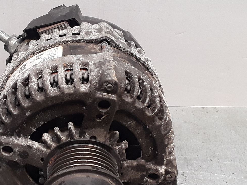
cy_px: 122
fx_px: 421
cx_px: 68
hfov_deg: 32.2
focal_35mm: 59
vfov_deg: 24.7
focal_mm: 2.91
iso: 50
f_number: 1.9
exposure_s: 1/50
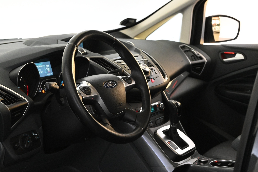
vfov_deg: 21.1
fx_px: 462
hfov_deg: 31.2
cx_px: 129
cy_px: 86
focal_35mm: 64
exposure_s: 1/60
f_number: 6
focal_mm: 43
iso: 8000
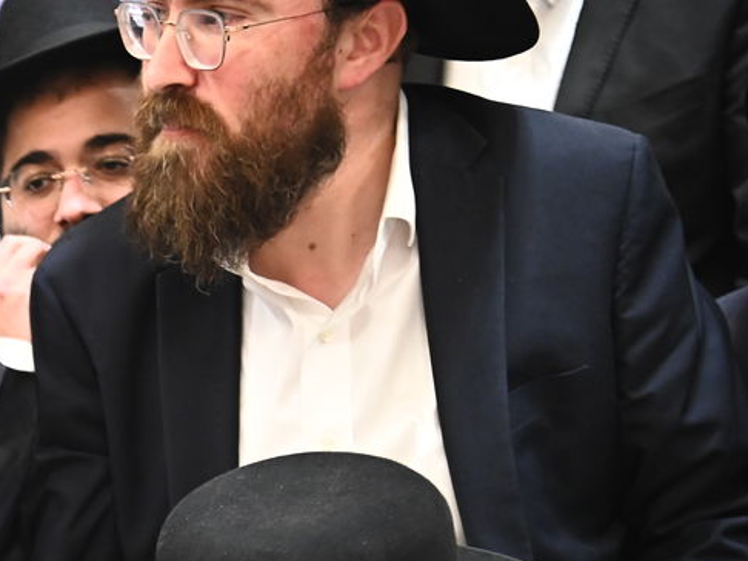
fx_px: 3110
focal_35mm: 144
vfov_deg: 10.1
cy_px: 706
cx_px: -323
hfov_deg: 13.1
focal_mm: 52
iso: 3200
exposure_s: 1/125
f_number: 3.5
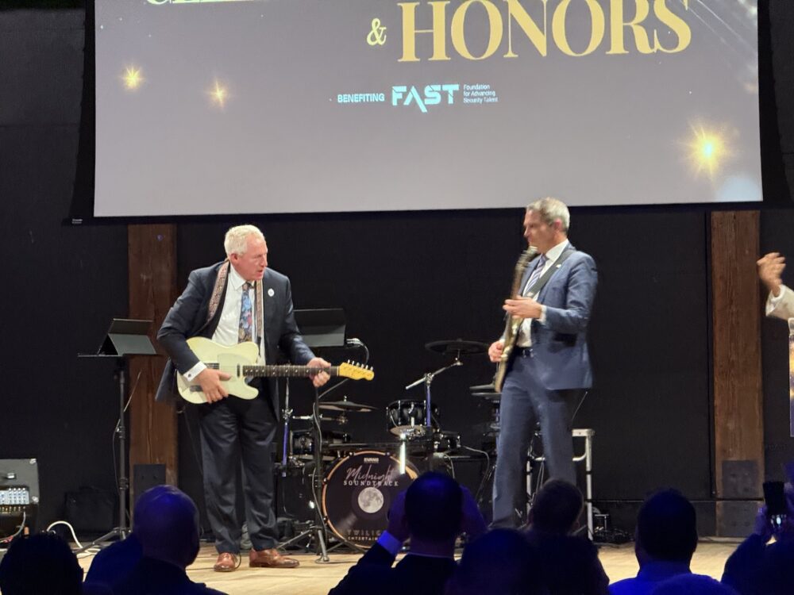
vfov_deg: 12.3
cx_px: 397
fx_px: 2752
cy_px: 298
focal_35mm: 120
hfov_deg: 16.4
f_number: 2.8
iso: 1250
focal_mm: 15.66
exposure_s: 1/40
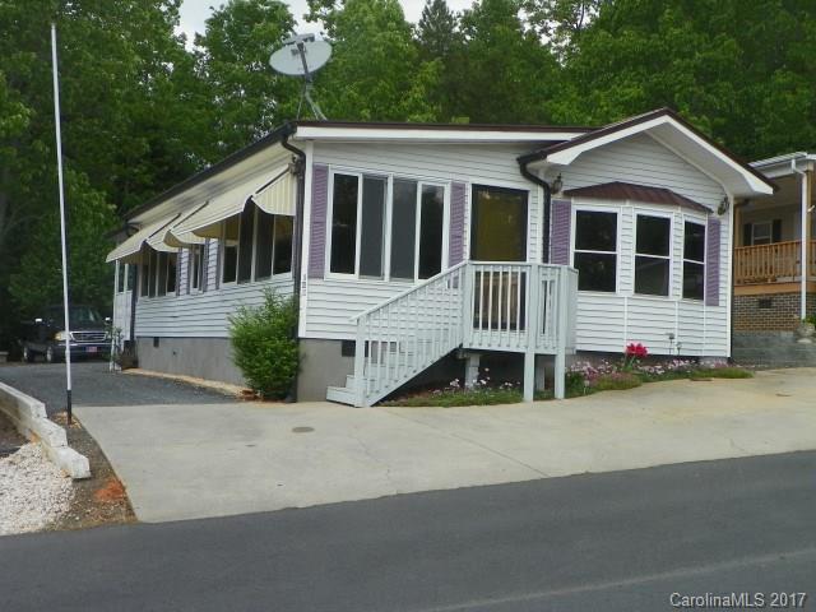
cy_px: 306
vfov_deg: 32.9
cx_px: 408
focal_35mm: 44
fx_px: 1037
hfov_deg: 42.9
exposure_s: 1/320
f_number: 5
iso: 64
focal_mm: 7.9
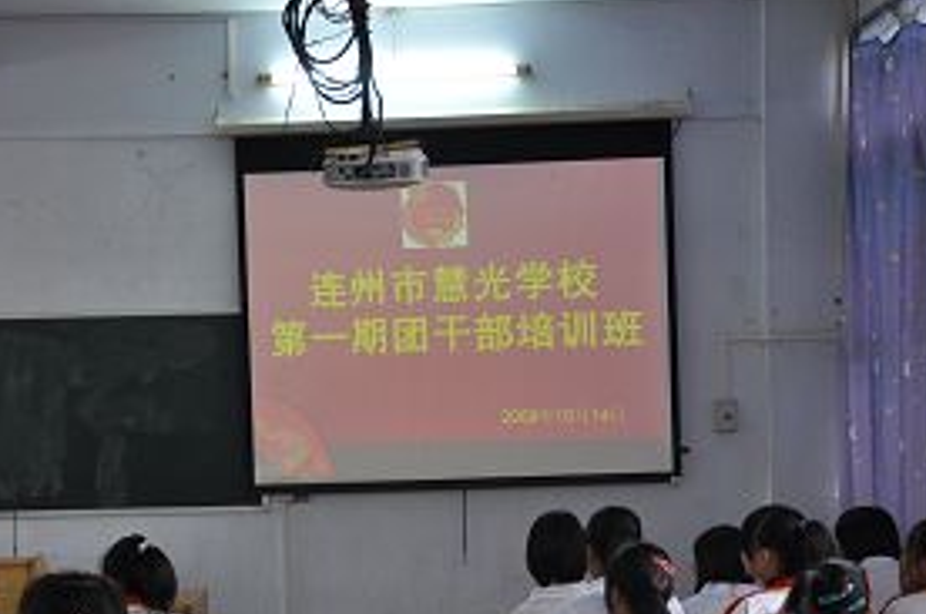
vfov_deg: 18.3
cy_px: 426
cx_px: 309
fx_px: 1900
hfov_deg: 27.2
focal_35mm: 74
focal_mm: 34
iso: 400
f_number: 4.2
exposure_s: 1/25
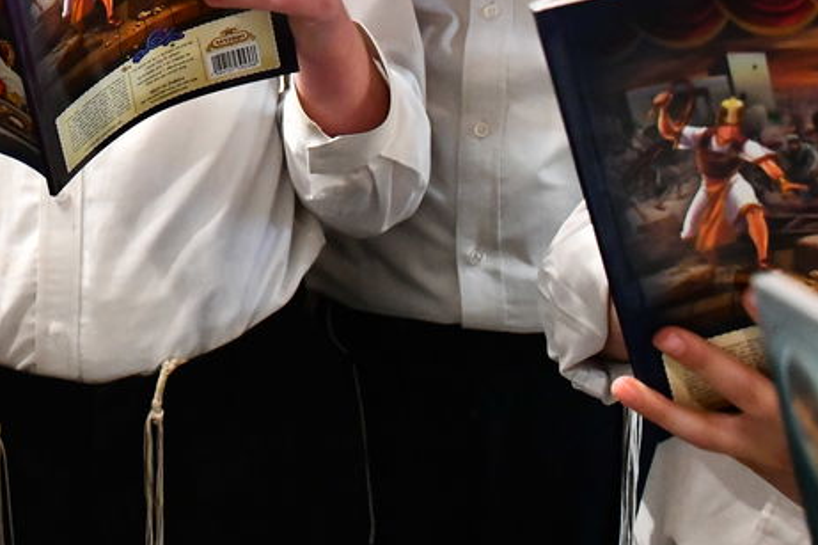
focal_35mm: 85
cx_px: 76
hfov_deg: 23.3
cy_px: -157
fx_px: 1931
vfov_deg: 15.3
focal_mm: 28
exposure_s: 1/60
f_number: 5.6
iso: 4000
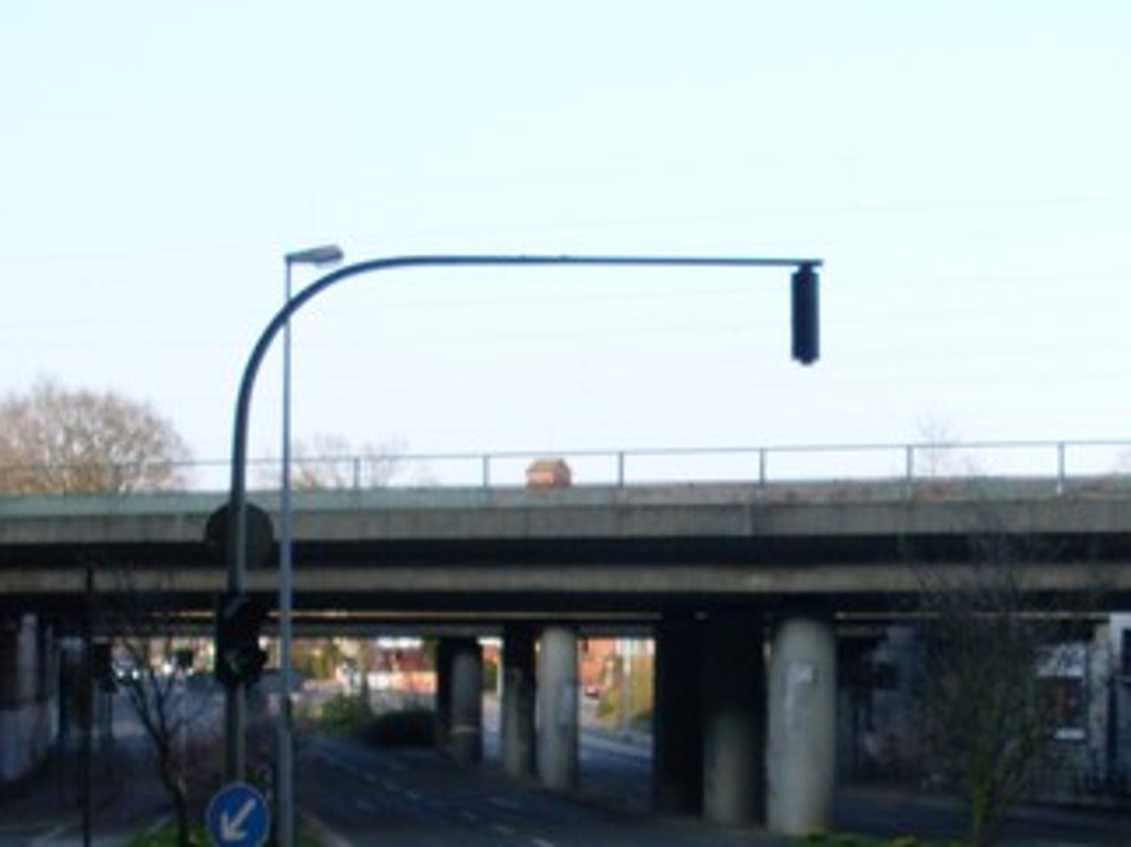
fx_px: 2384
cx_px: 910
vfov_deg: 20.0
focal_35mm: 73
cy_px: 656
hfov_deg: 26.2
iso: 80
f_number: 2.8
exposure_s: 1/350
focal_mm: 6.3
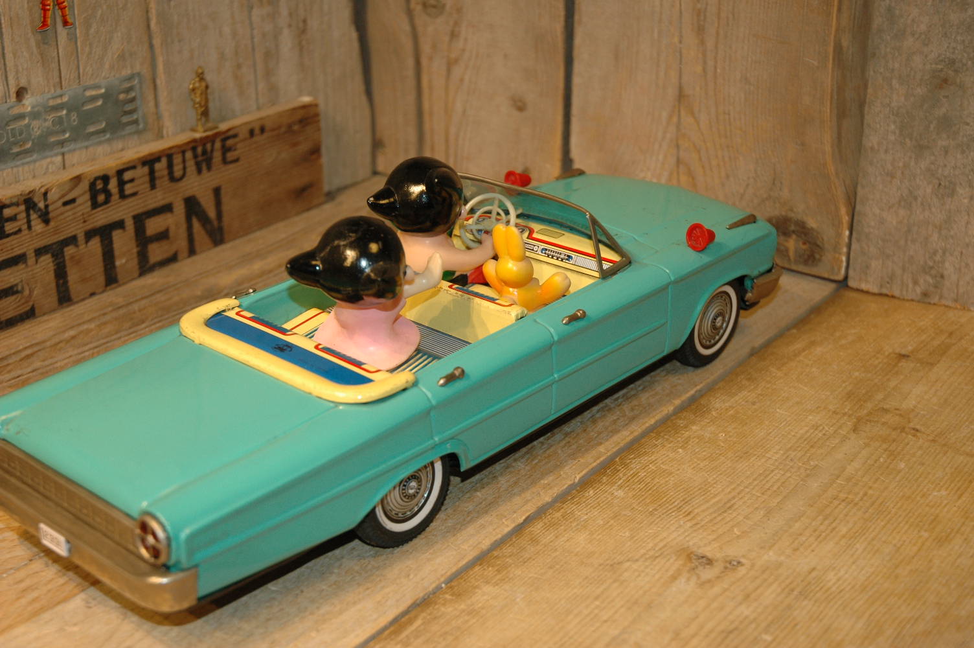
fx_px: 1419
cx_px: 487
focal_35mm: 52
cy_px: 324
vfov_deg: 25.7
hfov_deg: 37.9
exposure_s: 1/80
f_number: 4.2
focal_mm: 35
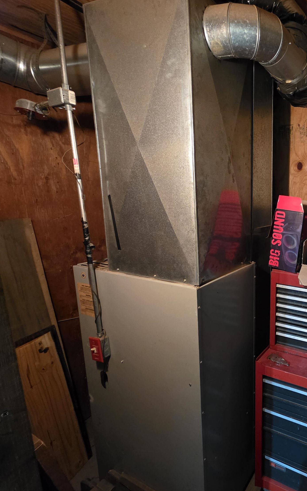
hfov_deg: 51.7
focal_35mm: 19
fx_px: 254
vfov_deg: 88.0
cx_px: 297
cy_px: 243
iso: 800
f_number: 1.9
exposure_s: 1/40
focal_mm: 2.2
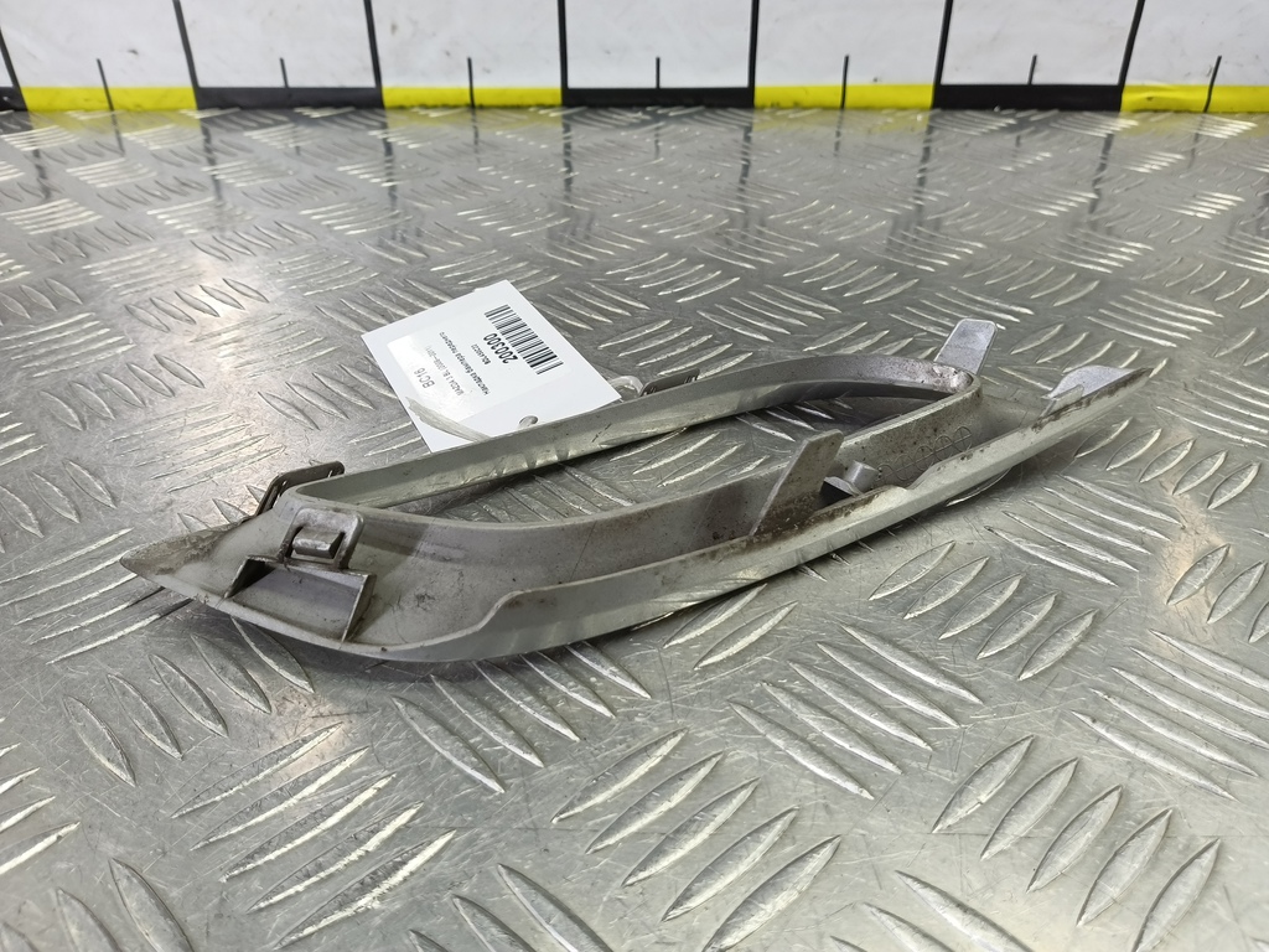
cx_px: 634
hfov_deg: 73.9
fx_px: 843
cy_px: 476
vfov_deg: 58.9
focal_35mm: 23
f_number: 1.6
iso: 111
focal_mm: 4.11
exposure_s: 1/50
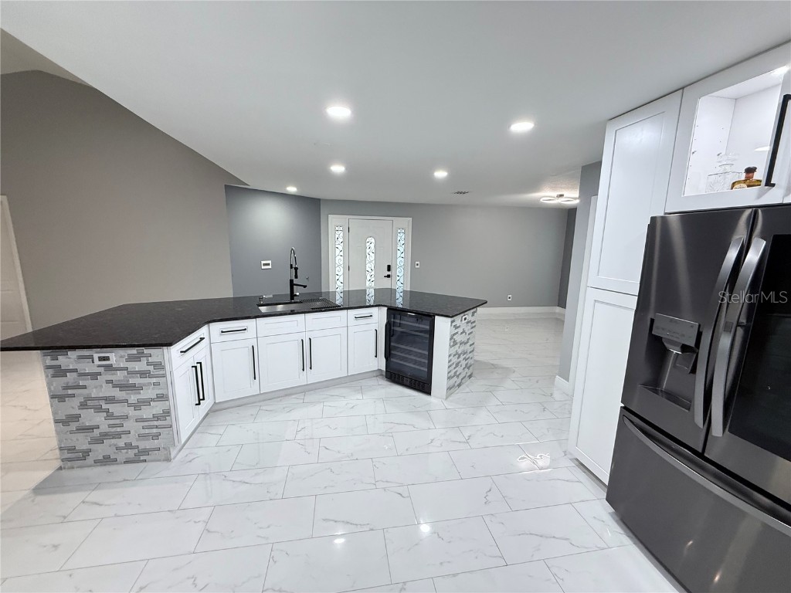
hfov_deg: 102.1
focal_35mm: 14
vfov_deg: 85.7
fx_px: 320
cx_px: 396
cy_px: 296
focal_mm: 2.22
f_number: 2.2
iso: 250
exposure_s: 1/60
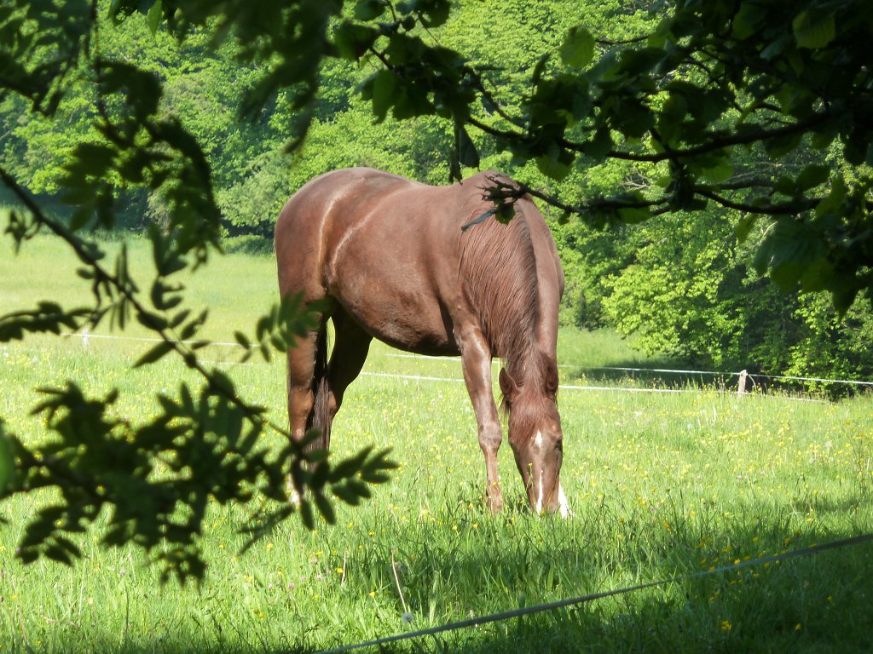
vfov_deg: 6.6
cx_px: 436
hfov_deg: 8.8
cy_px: 327
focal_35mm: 225
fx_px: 5674
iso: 125
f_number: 4.6
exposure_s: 1/125
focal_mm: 37
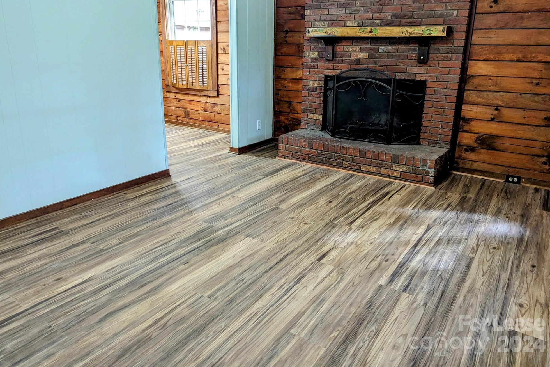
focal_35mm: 26
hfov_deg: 69.4
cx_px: 280
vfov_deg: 49.3
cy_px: 152
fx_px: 397
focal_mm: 6.81
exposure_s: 1/30
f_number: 1.85
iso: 264
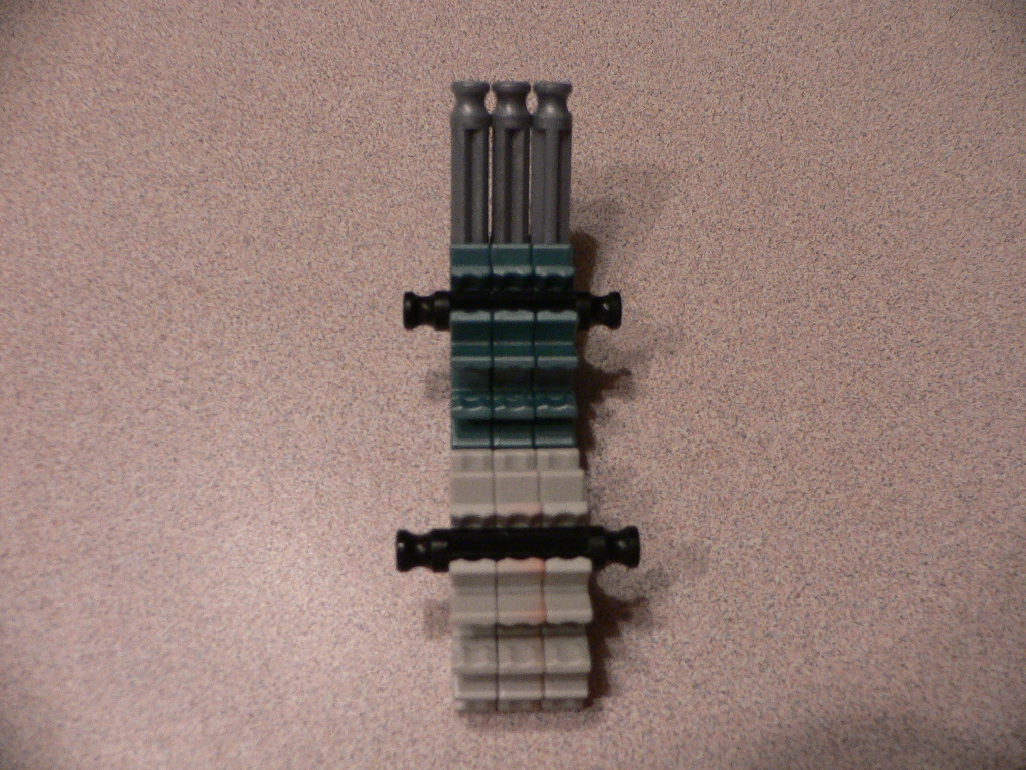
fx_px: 1037
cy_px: 385
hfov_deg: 52.6
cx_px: 513
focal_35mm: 35
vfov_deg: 40.7
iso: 200
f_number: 2.8
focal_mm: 4.6
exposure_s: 1/40
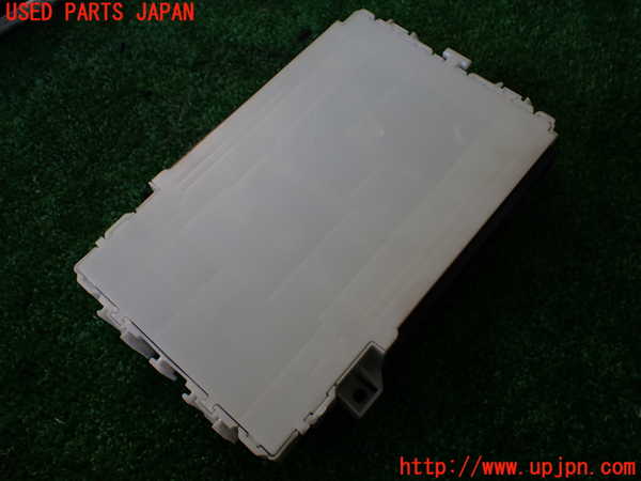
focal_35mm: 30
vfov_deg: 46.8
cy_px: 240
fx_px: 556
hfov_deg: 60.0
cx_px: 320
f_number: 2.3
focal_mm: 5.4
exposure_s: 1/200
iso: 100
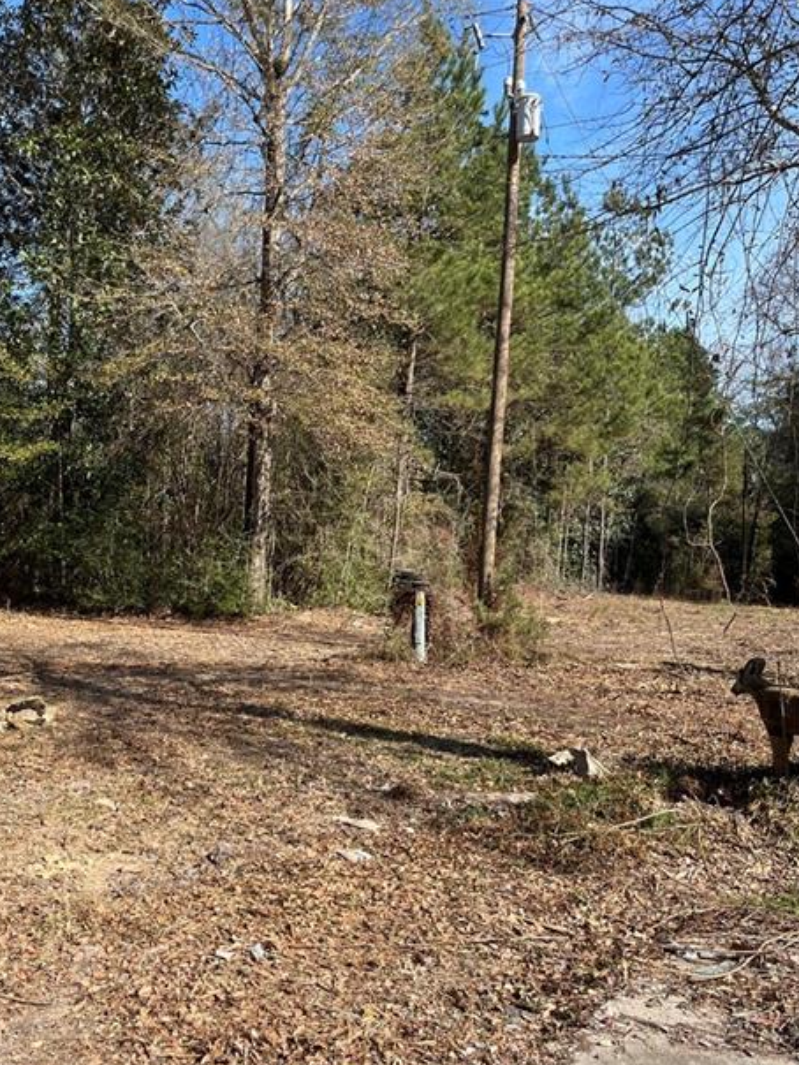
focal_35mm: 33
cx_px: 299
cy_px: 549
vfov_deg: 55.3
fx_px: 1015
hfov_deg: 42.6
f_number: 1.6
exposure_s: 1/1832
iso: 50
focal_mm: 5.1
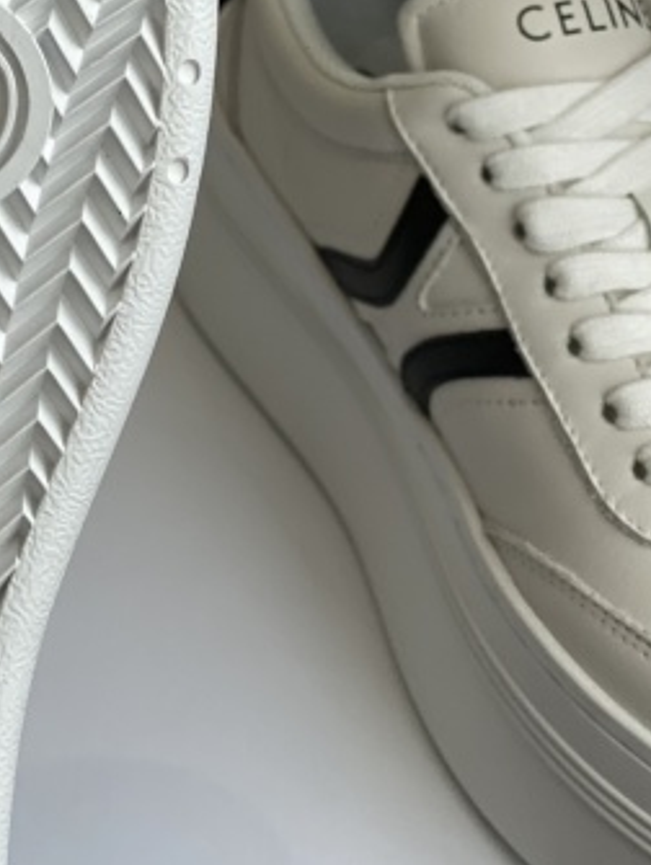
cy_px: 235
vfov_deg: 15.8
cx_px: -36
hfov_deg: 11.8
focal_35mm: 124
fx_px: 3103
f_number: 2
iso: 20
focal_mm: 6
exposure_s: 1/475
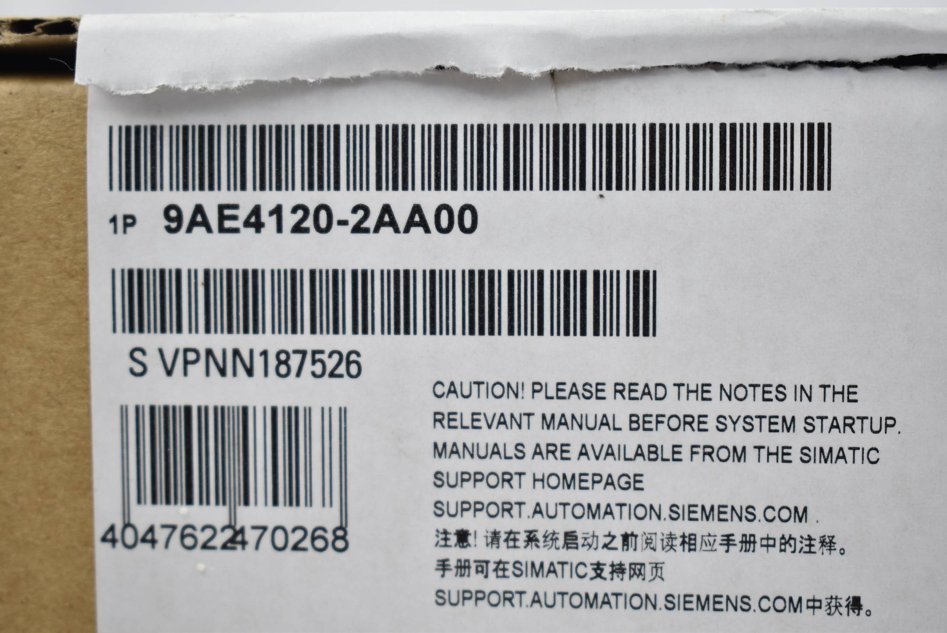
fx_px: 1777
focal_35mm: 68
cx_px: 474
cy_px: 316
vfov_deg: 20.2
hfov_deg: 29.8
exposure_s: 1/80
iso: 320
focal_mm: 45
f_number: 5
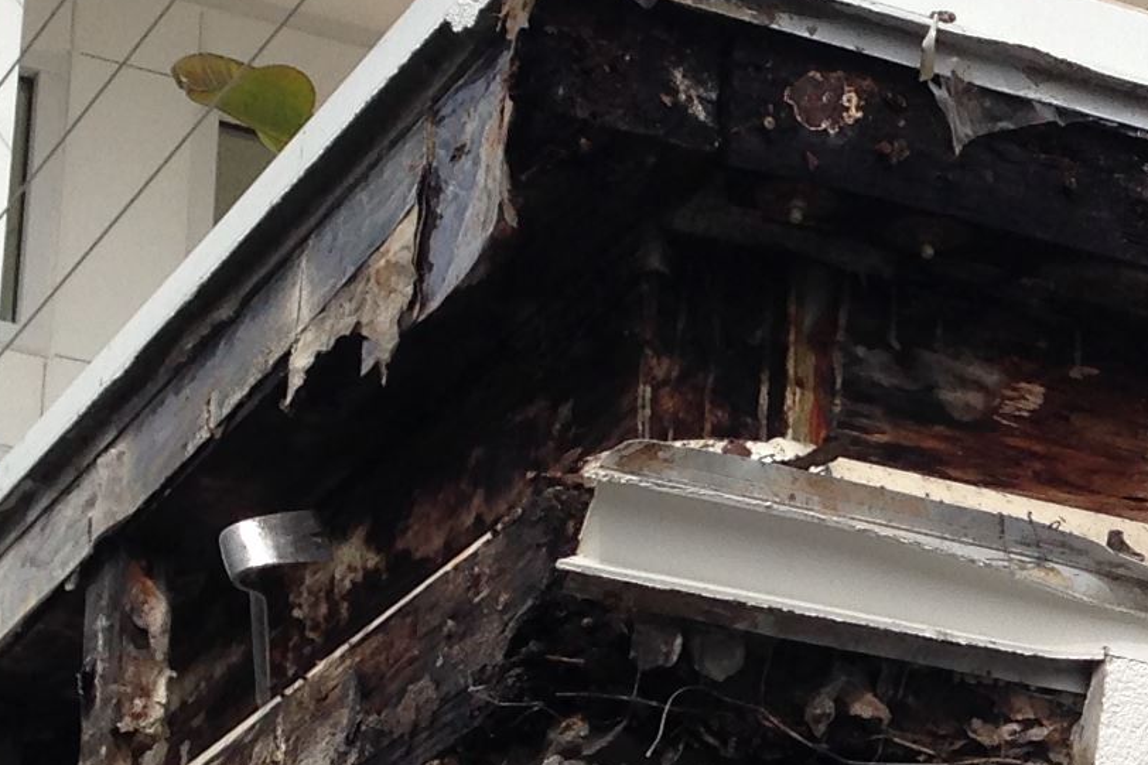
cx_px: 1181
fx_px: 4399
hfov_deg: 14.6
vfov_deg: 9.9
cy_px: 783
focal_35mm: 138
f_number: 2.4
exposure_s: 1/1506
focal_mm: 4.12
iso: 50
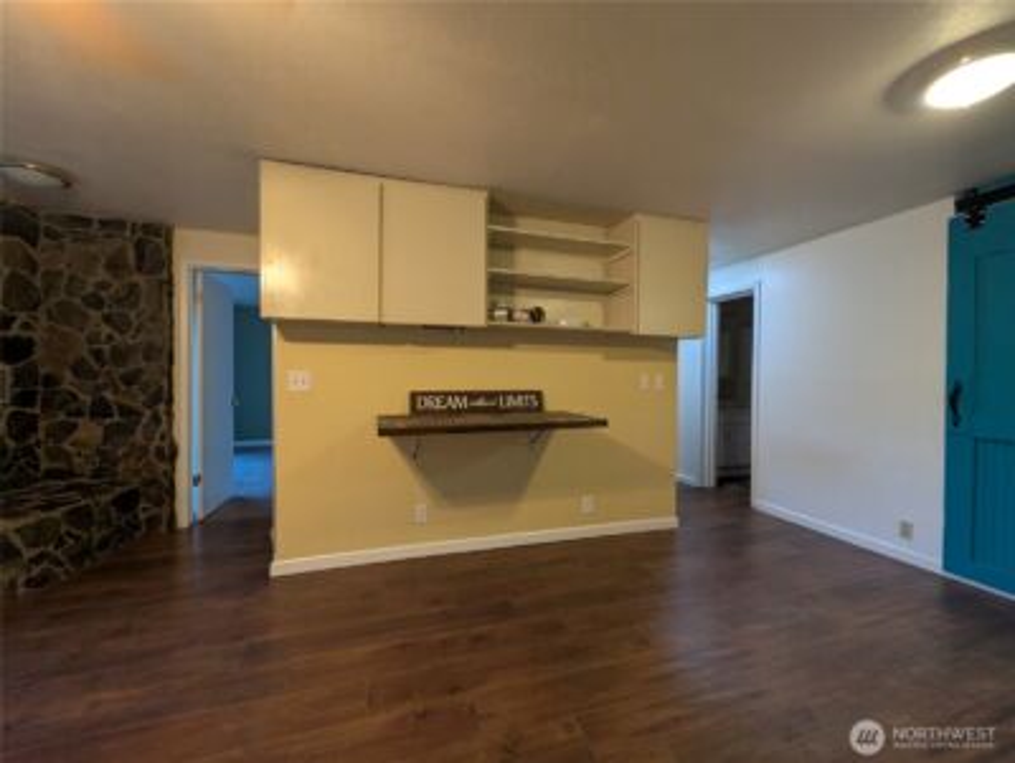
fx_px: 382
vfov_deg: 90.0
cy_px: 382
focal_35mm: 13
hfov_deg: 106.1
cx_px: 508
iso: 393
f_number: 2.2
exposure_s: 1/24
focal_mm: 1.95
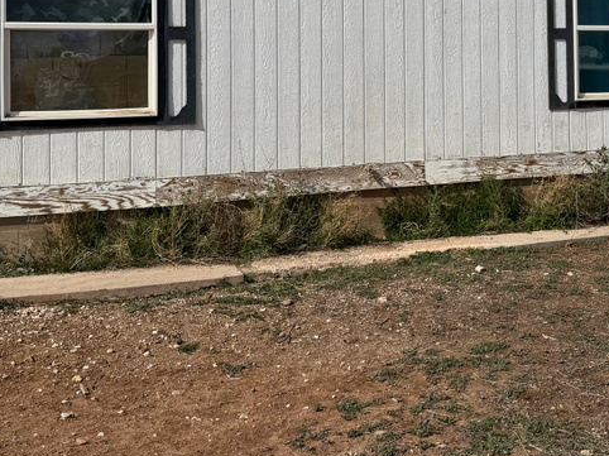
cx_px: 465
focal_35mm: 51
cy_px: 45
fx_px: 897
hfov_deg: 36.5
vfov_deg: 27.5
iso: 80
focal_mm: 6.76
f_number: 1.78
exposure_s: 1/10309
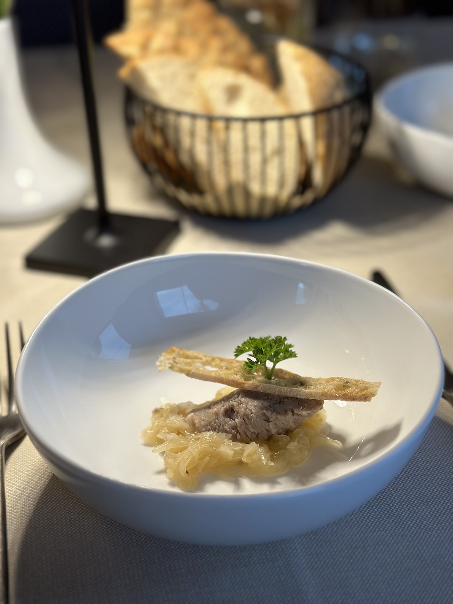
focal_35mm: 48
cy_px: 302
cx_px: 226
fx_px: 837
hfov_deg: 30.3
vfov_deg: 39.7
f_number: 1.78
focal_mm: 6.86
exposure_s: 1/105
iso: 125
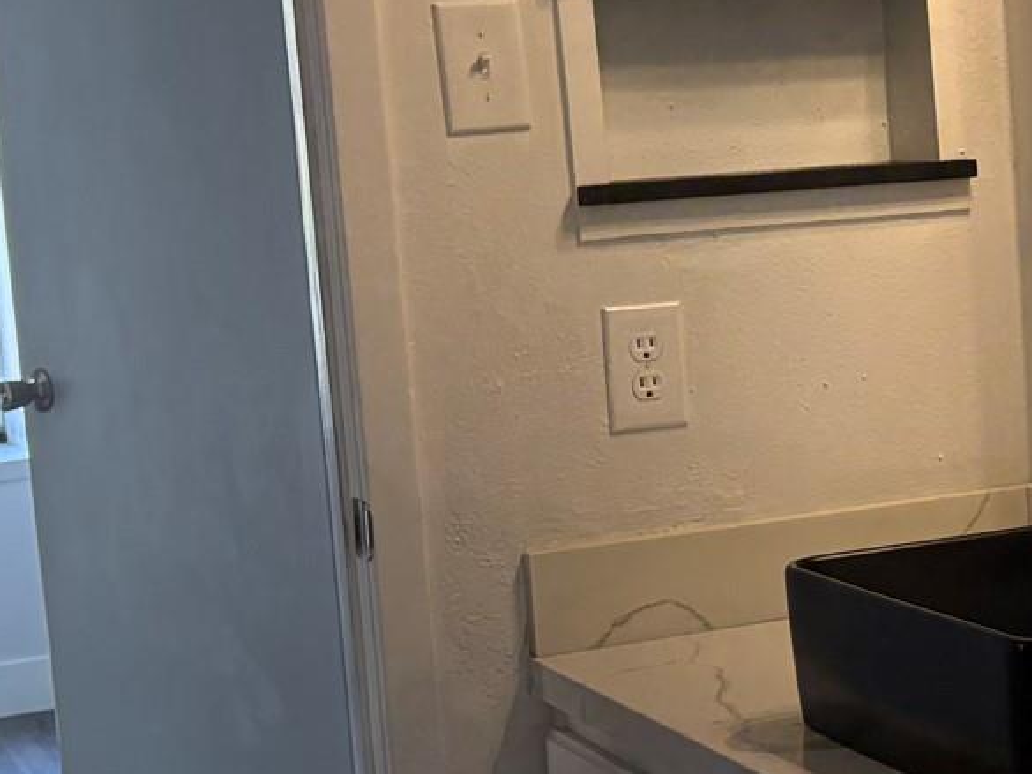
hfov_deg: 20.2
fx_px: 2714
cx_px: 1235
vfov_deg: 16.2
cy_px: 384
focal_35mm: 91
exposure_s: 1/127
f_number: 1.6
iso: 125
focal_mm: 5.96
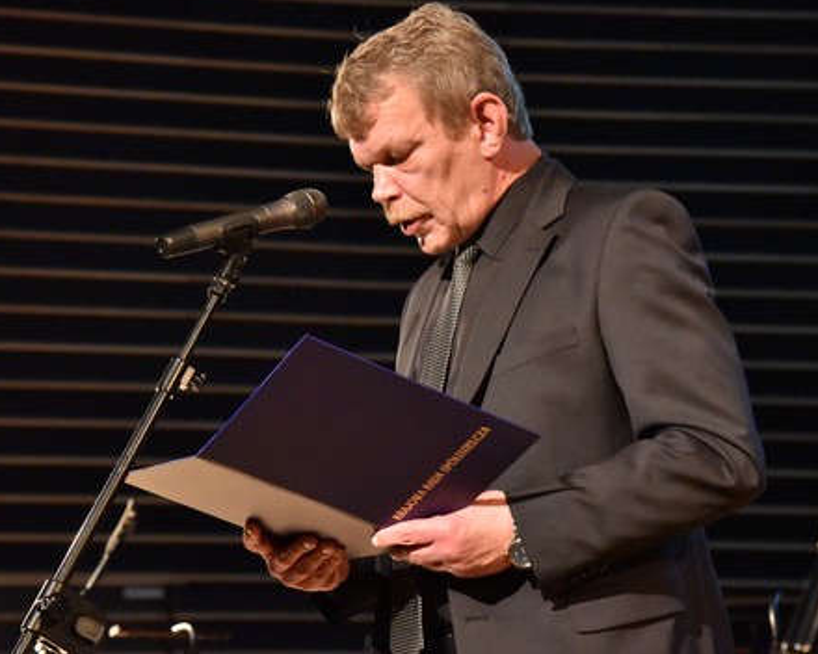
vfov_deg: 13.8
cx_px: 407
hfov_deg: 17.2
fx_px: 2711
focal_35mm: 112
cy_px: 322
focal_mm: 82
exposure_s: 1/60
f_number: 6.3
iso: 8000
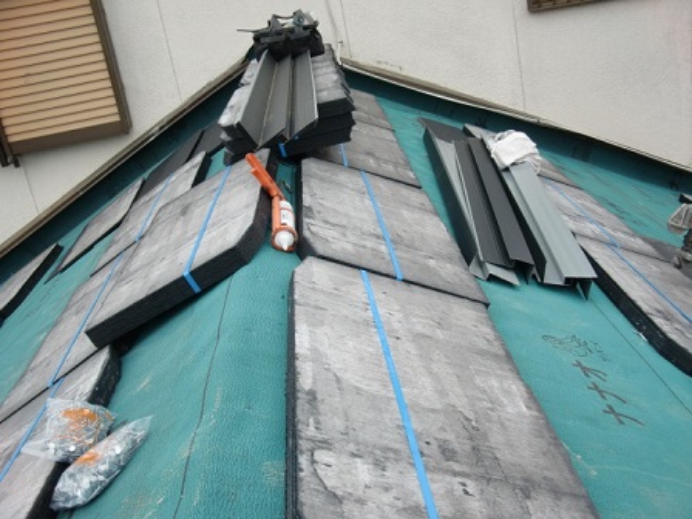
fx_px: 760
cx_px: 346
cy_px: 260
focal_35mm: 38
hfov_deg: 49.0
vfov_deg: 37.7
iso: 64
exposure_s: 1/160
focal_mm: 6.66
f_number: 3.9
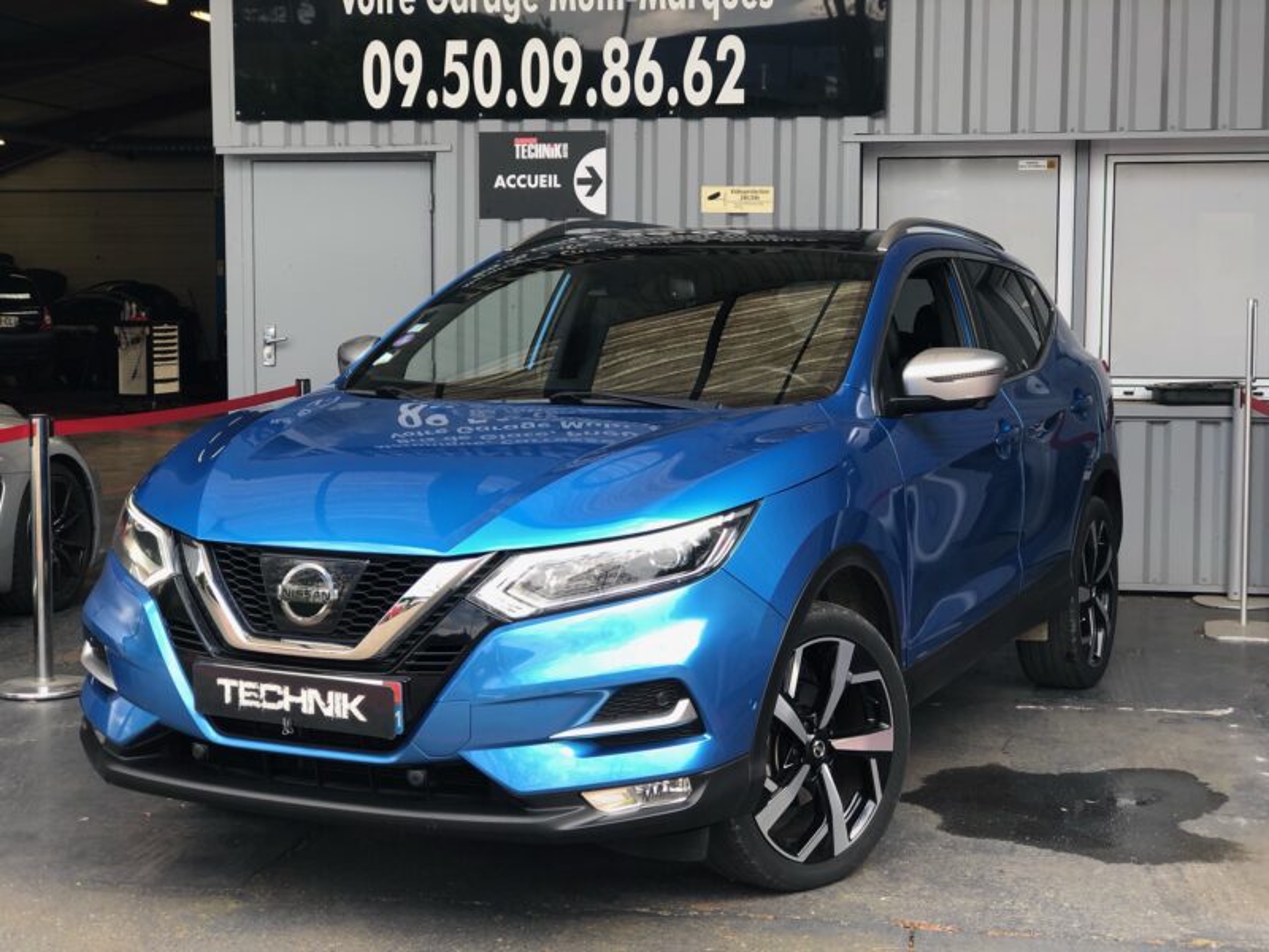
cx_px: 634
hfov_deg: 33.8
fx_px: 2090
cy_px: 476
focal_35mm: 57
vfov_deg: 25.7
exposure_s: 1/120
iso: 32
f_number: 2.8
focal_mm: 6.6
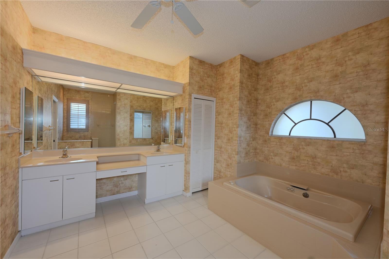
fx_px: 151
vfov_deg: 81.2
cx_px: 194
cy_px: 130
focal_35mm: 14
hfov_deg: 104.3
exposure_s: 1/60
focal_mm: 14
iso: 4500
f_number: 4
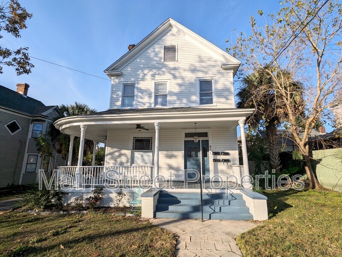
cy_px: 128
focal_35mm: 16
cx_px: 171
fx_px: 158
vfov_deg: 78.2
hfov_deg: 94.4
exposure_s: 1/2398
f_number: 2.2
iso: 48
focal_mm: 2.35
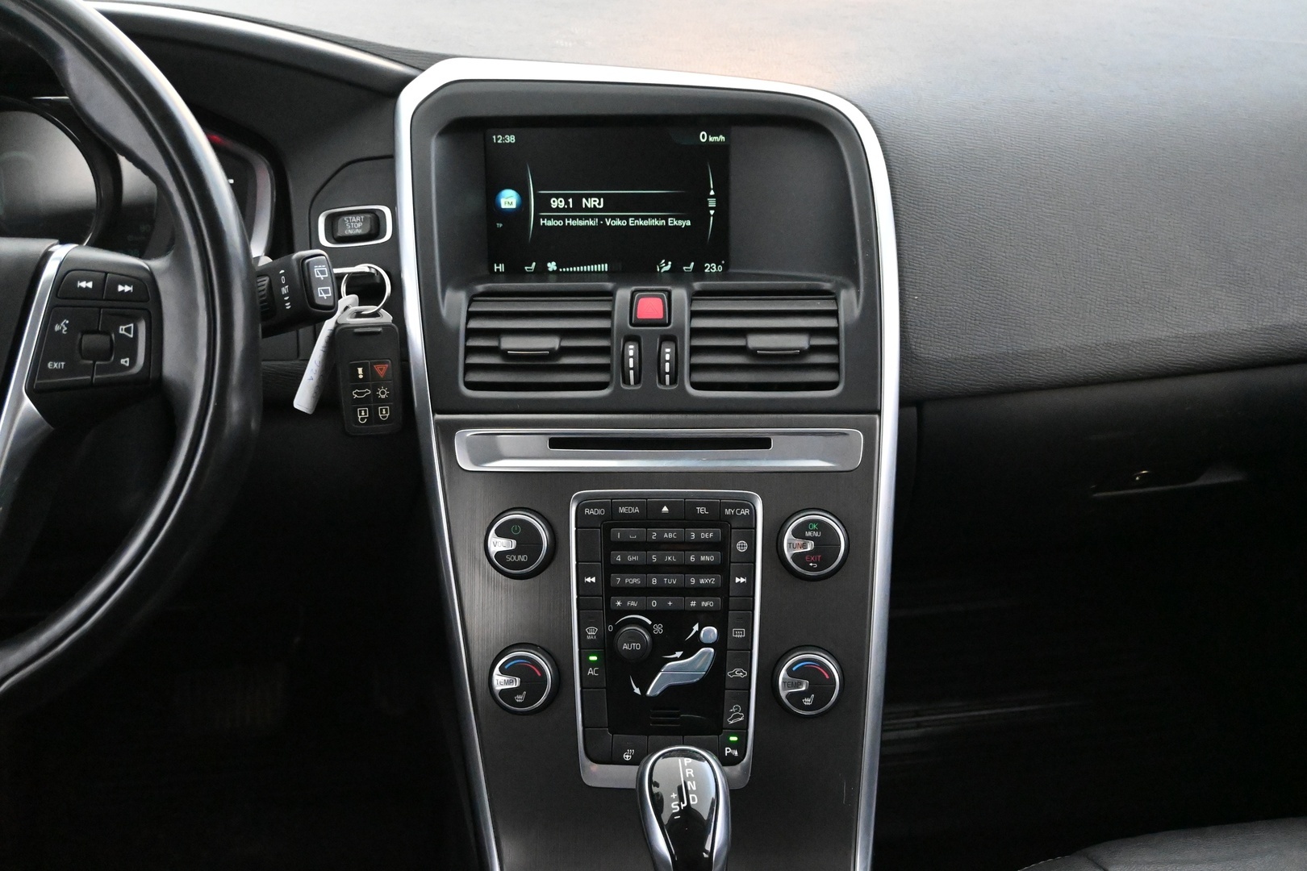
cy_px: 436
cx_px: 654
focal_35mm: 41
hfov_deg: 47.2
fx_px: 1497
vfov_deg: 32.4
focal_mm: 27.5
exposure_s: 1/40
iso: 11400
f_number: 4.5
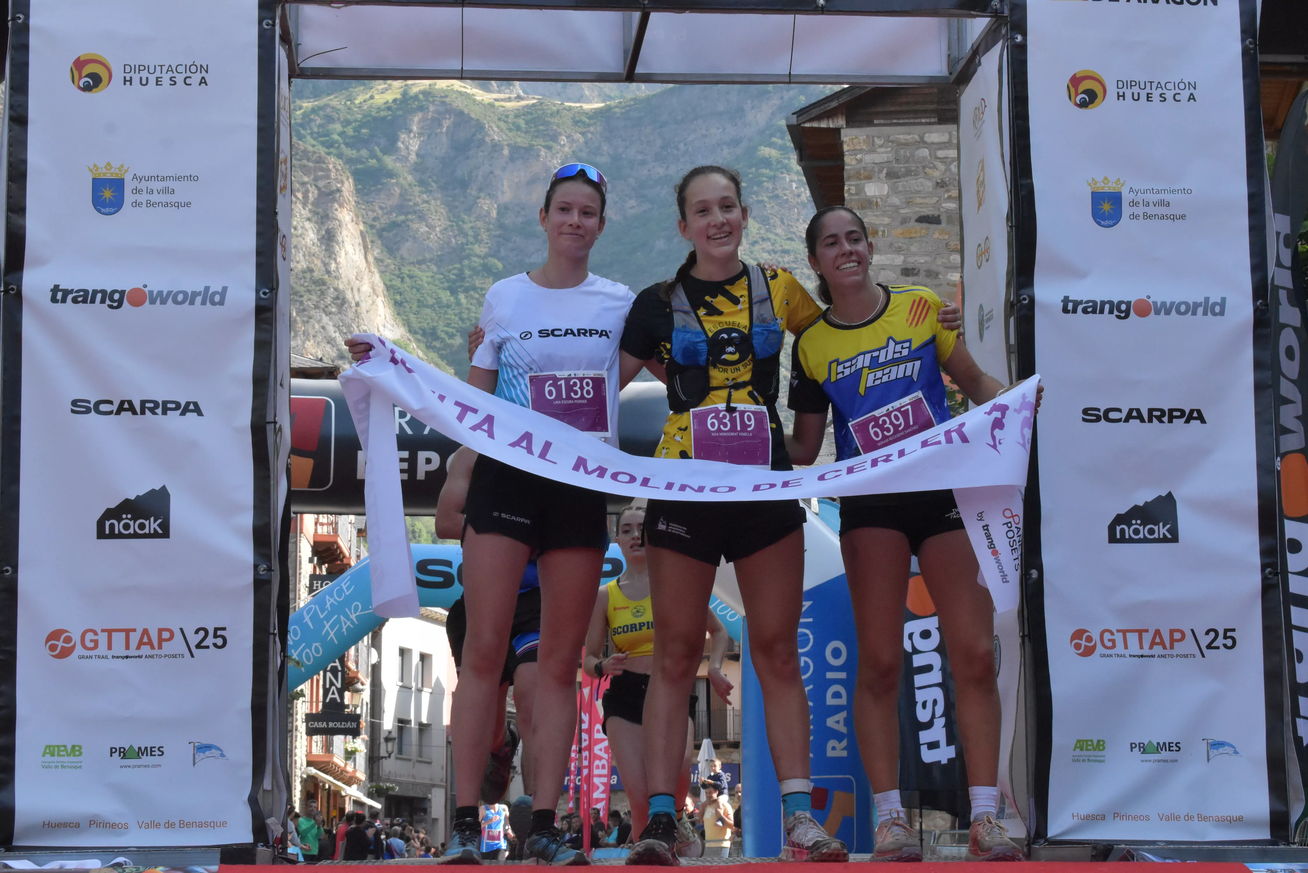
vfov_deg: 18.9
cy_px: 436
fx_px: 2617
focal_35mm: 72
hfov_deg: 28.1
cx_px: 654
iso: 3200
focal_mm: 48
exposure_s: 1/800
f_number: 14
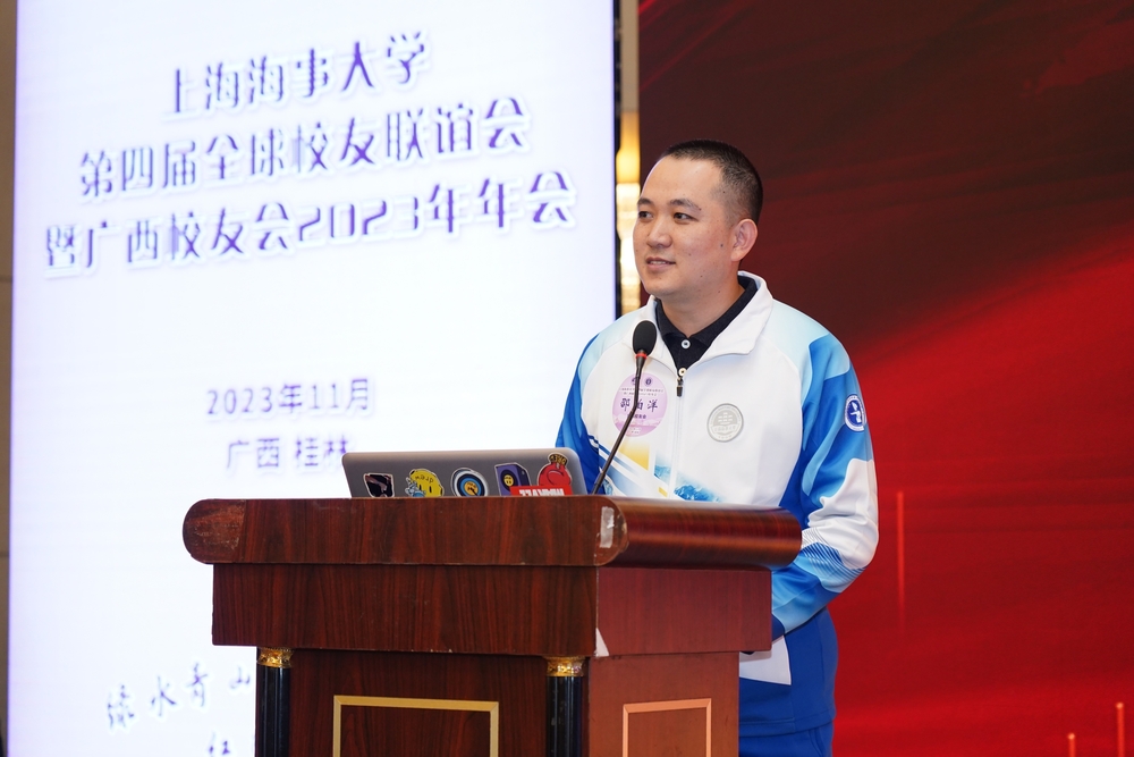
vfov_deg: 18.2
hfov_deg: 27.0
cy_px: 378
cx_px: 567
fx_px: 2363
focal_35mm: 75
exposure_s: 1/100
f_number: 4
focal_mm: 75
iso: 2000
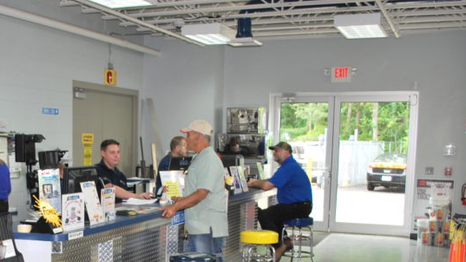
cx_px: 74
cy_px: 245
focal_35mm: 54
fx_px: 667
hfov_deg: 36.8
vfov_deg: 21.6
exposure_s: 1/60
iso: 200
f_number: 4
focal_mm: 18
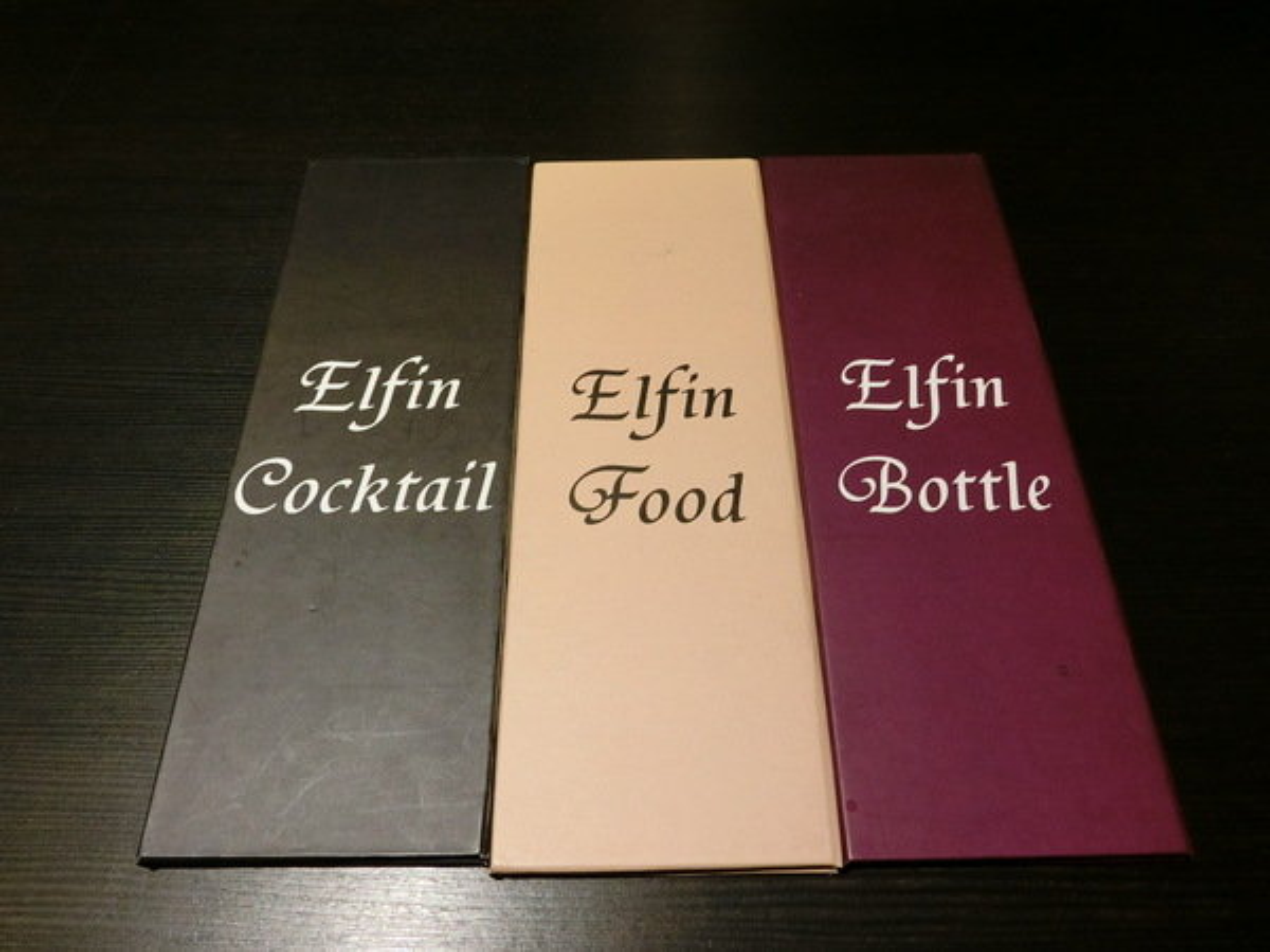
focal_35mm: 25
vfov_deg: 54.9
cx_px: 635
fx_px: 917
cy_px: 476
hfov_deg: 69.4
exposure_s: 1/30
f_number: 2.8
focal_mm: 5.4
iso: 640
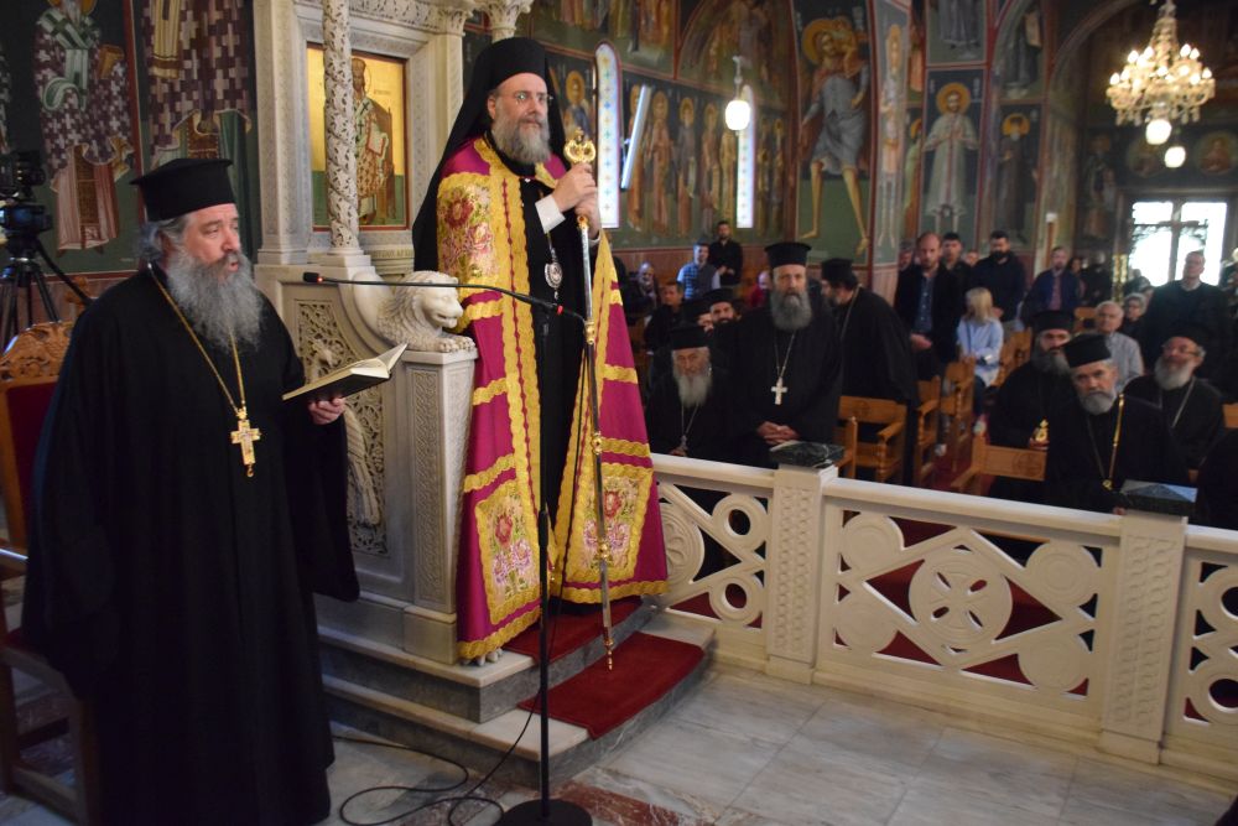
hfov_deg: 61.9
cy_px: 413
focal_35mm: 30
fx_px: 1032
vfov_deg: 43.6
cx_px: 619
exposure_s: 1/60
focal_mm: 20
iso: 5000
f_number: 3.5
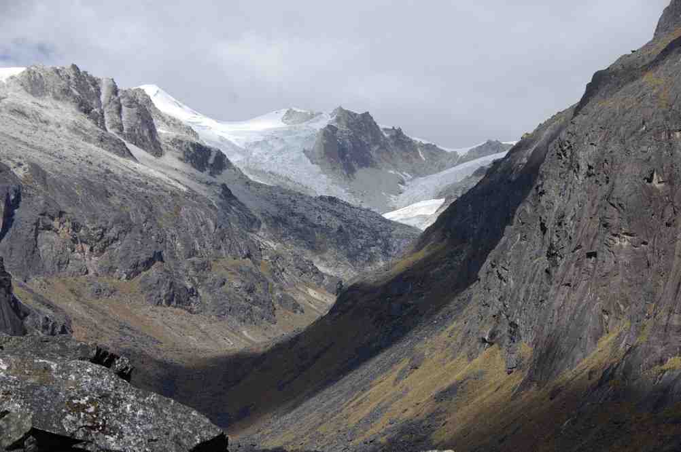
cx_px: 340
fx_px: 1984
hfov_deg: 19.5
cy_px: 226
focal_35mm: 105
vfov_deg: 13.0
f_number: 9.5
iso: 100
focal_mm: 70
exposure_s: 1/250
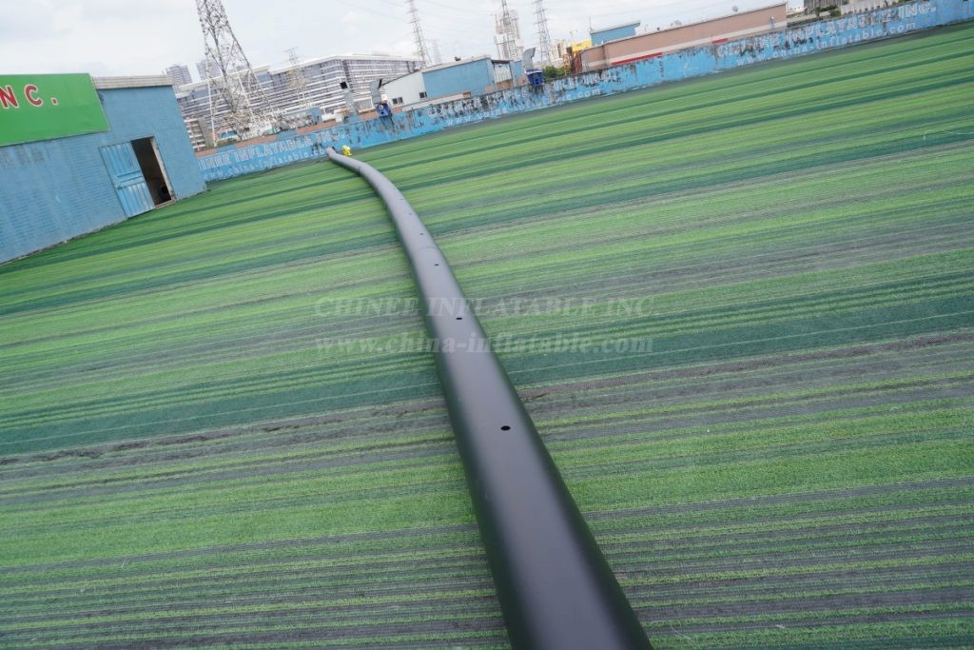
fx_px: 649
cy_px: 325
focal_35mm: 24
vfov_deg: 53.1
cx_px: 487
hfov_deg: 73.7
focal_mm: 16
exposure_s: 1/160
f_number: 8
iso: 100
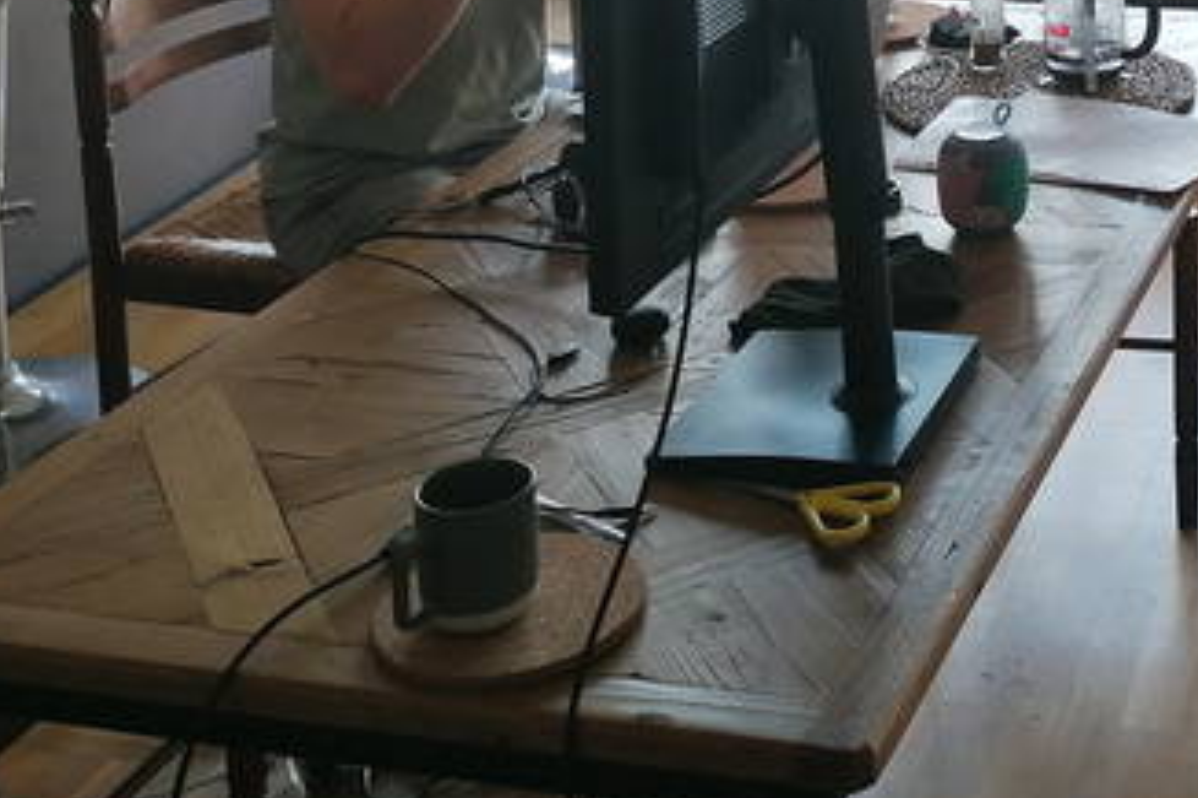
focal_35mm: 68
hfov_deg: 28.1
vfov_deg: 18.5
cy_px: -265
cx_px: 1169
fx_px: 2262
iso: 80
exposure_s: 1/50
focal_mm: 4.75
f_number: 1.8
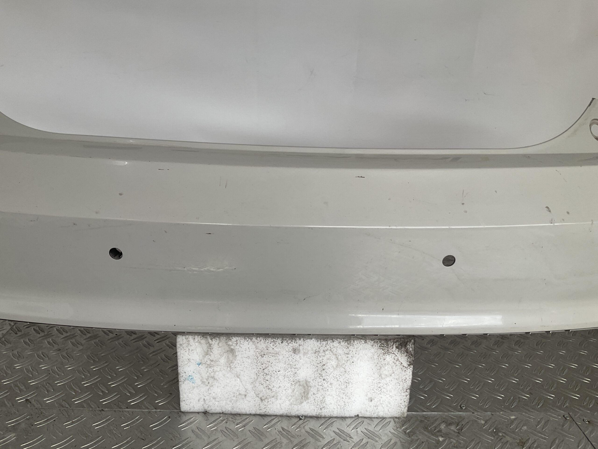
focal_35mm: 29
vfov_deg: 48.2
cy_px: 224
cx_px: 299
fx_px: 501
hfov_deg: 61.7
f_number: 1.8
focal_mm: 3
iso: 25
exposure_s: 1/120
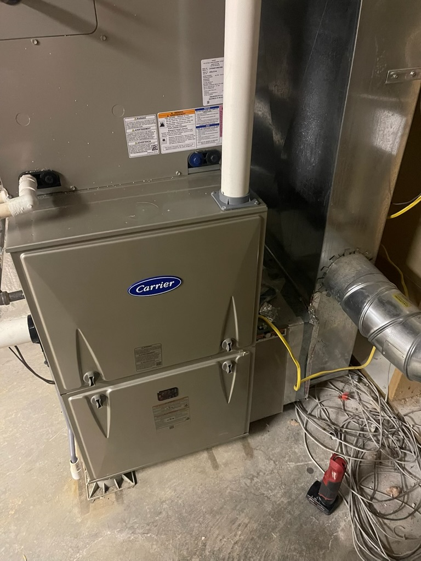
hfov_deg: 54.9
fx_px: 405
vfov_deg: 69.4
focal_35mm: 25
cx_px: 210
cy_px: 280
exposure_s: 1/30
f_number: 1.6
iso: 800
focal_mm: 5.1
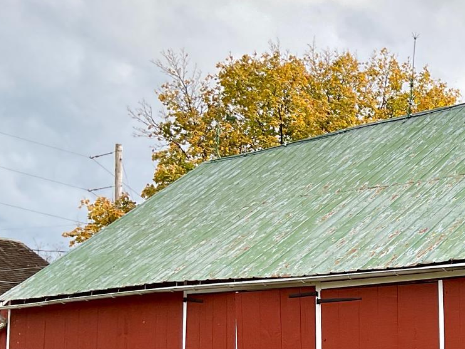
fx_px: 1075
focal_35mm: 80
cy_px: 338
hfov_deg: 22.0
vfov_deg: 18.0
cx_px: 603
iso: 16
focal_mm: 3
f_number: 1.8
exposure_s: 1/1076
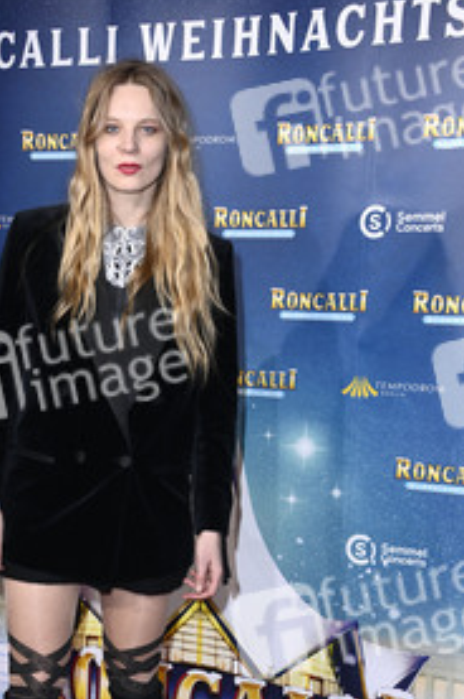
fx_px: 1260
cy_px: 495
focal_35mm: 65
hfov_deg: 20.7
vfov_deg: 30.6
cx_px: 131
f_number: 5.6
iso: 1250
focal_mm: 45
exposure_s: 1/250
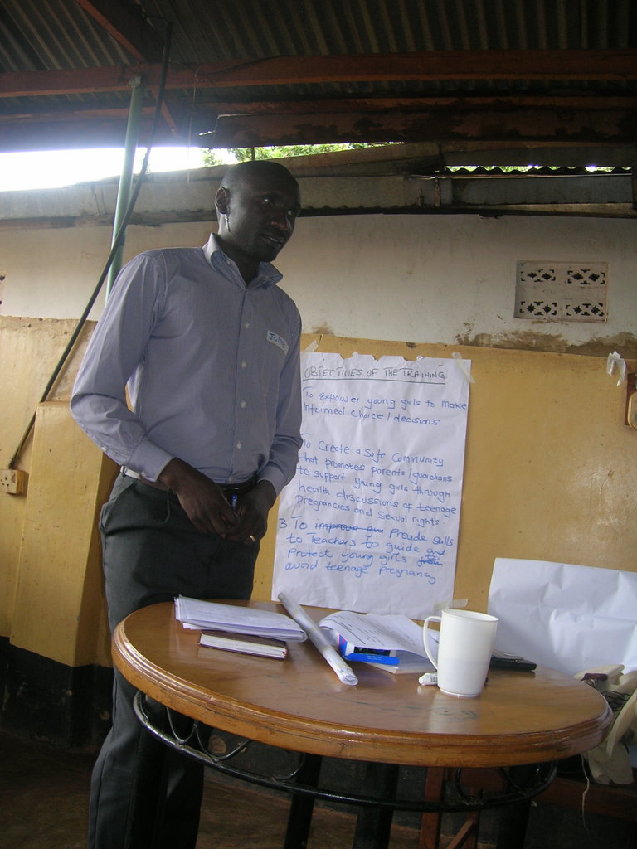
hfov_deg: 41.8
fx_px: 834
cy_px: 424
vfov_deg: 54.0
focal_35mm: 34
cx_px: 318
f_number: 2.9
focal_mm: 5.7
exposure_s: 1/30
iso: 50
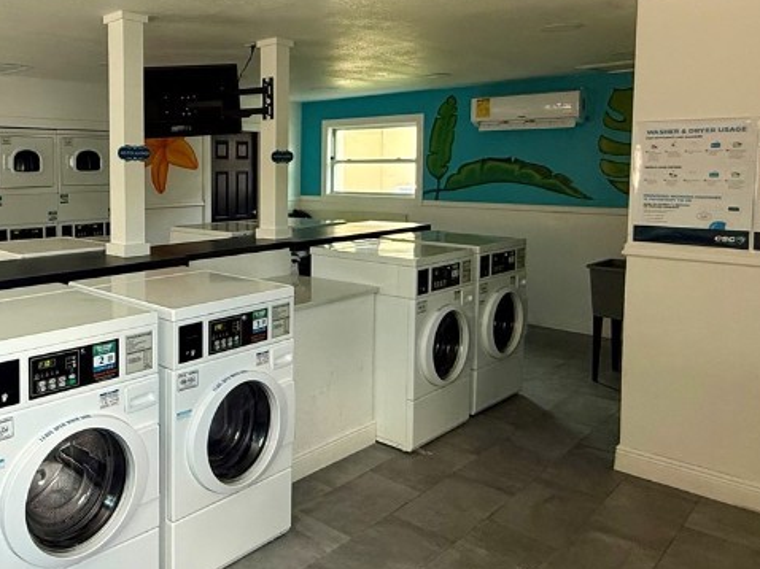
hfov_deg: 56.5
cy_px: 207
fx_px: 658
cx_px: 173
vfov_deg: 46.3
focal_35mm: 30
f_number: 2.2
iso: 250
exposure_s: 1/99
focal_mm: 2.22
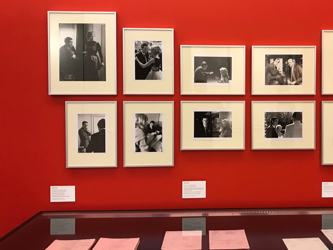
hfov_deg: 48.1
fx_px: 366
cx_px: 225
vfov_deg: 37.7
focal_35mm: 38
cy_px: 111
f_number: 1.8
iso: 80
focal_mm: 3.99
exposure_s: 1/17
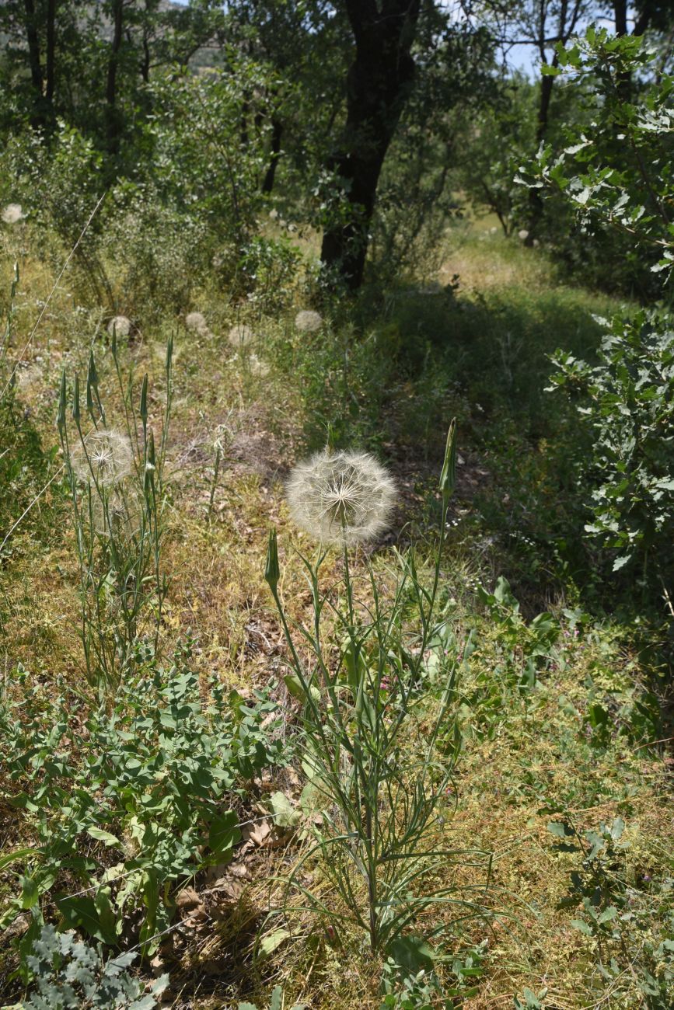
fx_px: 898
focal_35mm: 32
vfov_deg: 58.7
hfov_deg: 41.1
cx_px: 337
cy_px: 505
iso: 160
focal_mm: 32
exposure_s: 1/250
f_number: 9
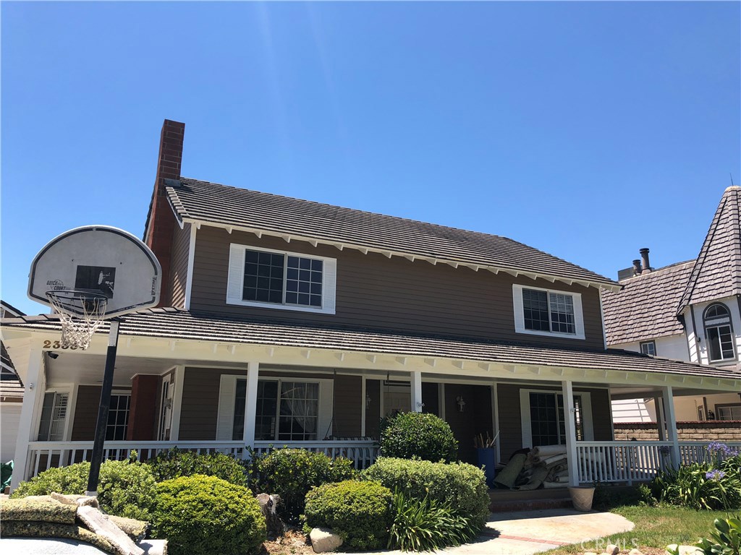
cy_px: 278
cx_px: 370
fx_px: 599
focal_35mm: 28
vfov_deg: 49.7
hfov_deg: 63.4
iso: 20
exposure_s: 1/1453
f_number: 1.8
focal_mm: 4
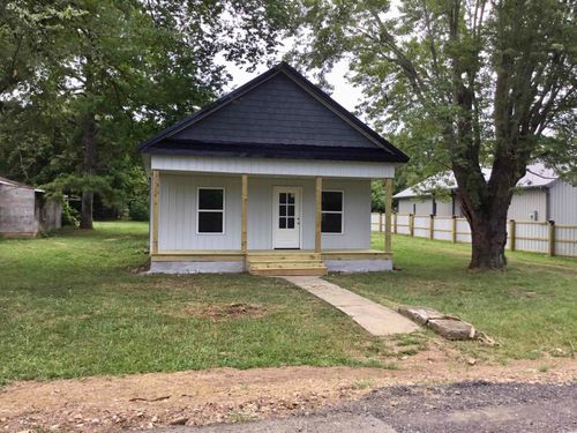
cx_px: 288
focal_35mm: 31
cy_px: 216
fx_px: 517
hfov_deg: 58.4
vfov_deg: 45.4
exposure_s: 1/351
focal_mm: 3.3
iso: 25
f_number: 2.4
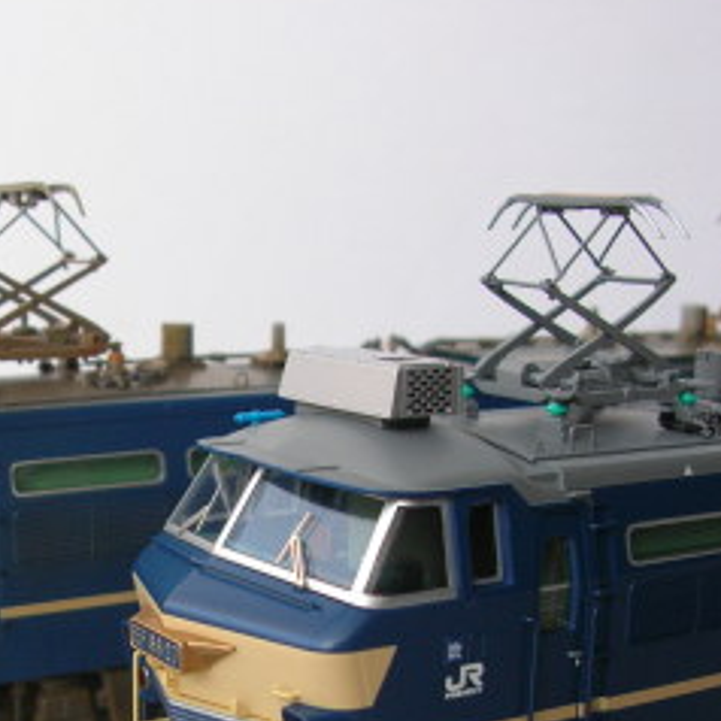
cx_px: 218
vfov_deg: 26.1
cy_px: 545
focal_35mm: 65
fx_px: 1532
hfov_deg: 26.3
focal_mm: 5.8
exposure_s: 1/83.4
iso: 50
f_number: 2.8
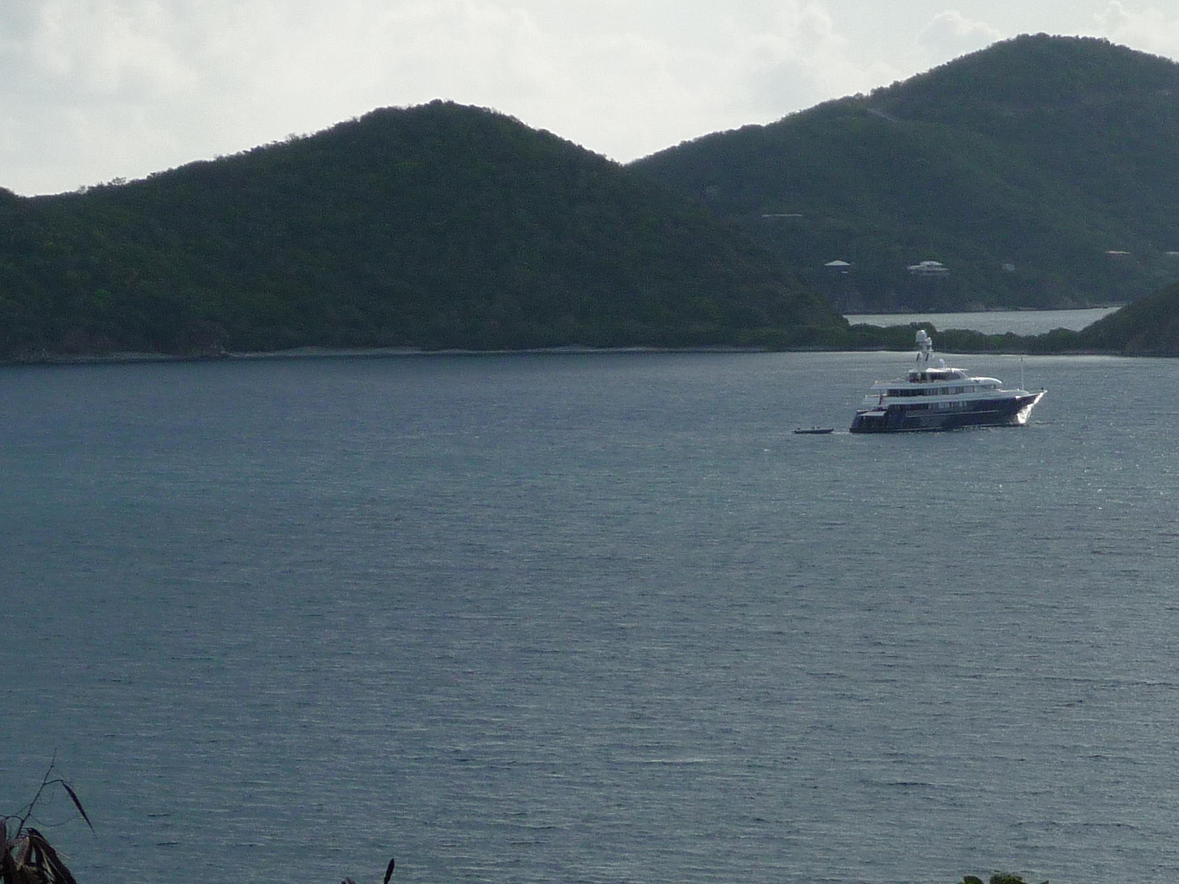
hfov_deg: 9.3
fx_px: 7254
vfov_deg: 7.0
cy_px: 490
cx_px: 896
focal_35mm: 213
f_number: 4.7
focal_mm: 17.5
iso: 100
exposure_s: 1/1000
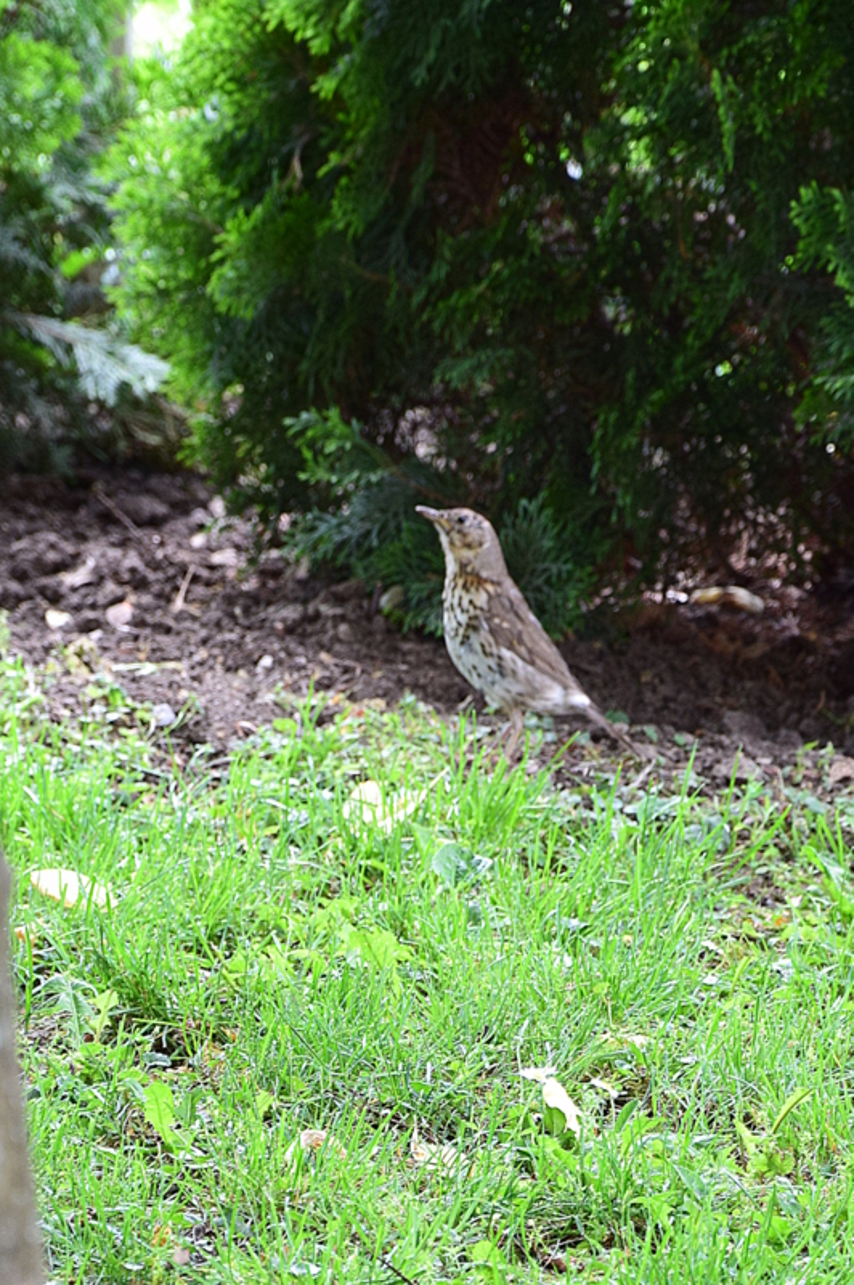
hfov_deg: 8.7
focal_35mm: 158
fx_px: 5614
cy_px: 642
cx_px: 427
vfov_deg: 13.1
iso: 400
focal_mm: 105
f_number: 7.1
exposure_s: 1/40
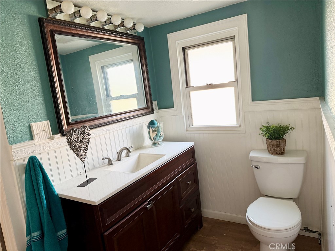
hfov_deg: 71.6
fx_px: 232
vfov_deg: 56.8
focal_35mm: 24
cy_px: 126
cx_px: 168
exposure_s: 1/110
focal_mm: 6.76
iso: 200
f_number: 1.78
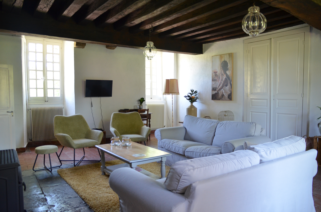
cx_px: 160
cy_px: 106
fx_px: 240
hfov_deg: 67.5
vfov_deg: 47.7
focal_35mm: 27
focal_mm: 18
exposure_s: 1/30
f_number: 3.5
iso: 800
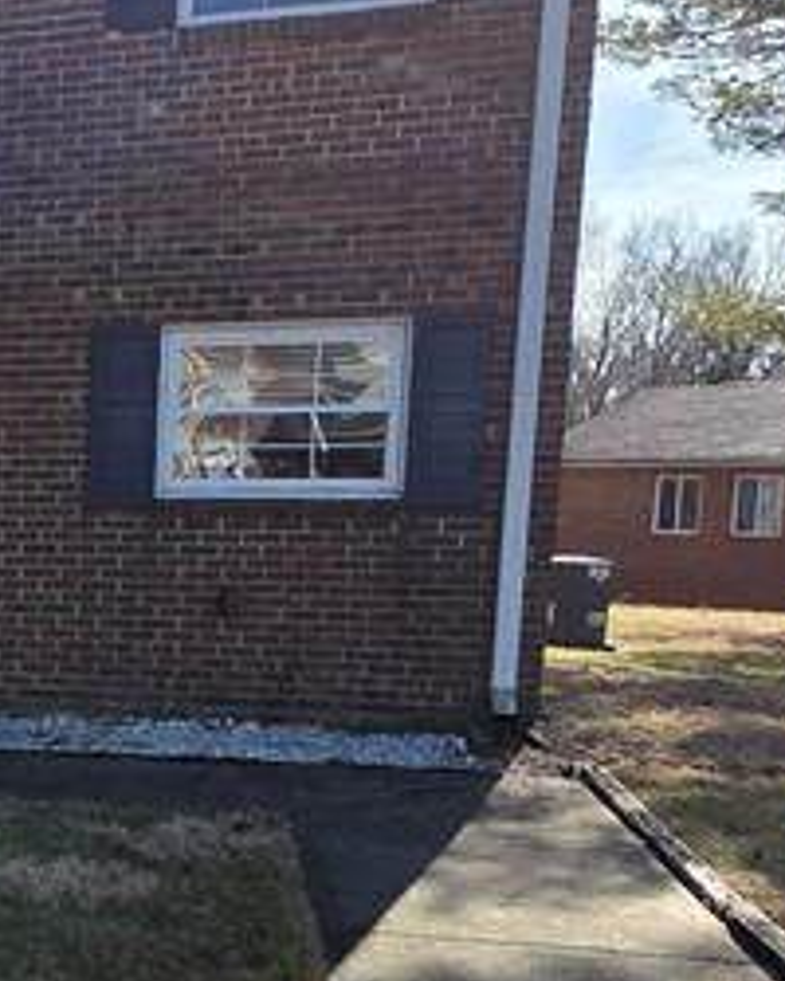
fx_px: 1510
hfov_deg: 23.1
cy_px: 702
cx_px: -412
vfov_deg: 35.4
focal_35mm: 52
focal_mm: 2.2
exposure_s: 1/1584
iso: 40
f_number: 1.9
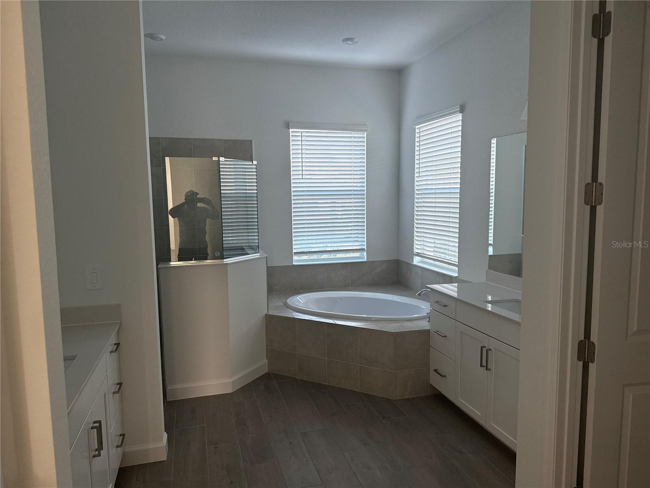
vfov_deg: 56.8
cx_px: 325
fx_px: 451
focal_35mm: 24
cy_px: 244
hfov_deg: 71.6
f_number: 1.78
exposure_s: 1/85
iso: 200
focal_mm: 6.76
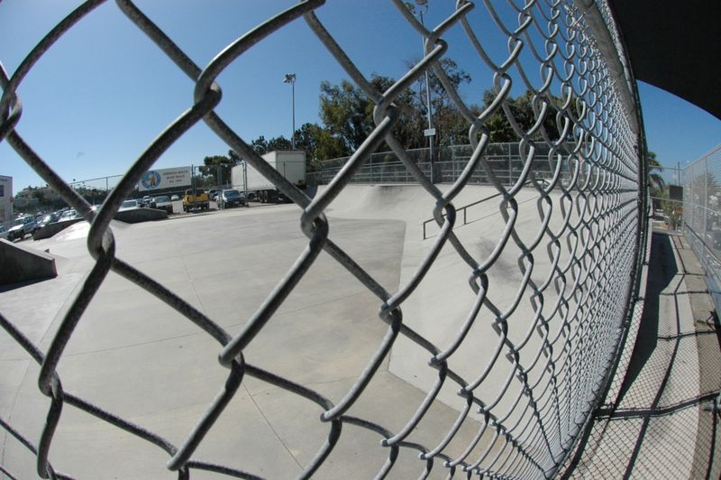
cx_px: 360
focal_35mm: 16
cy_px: 240
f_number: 14
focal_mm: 10.5
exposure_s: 1/800
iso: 800
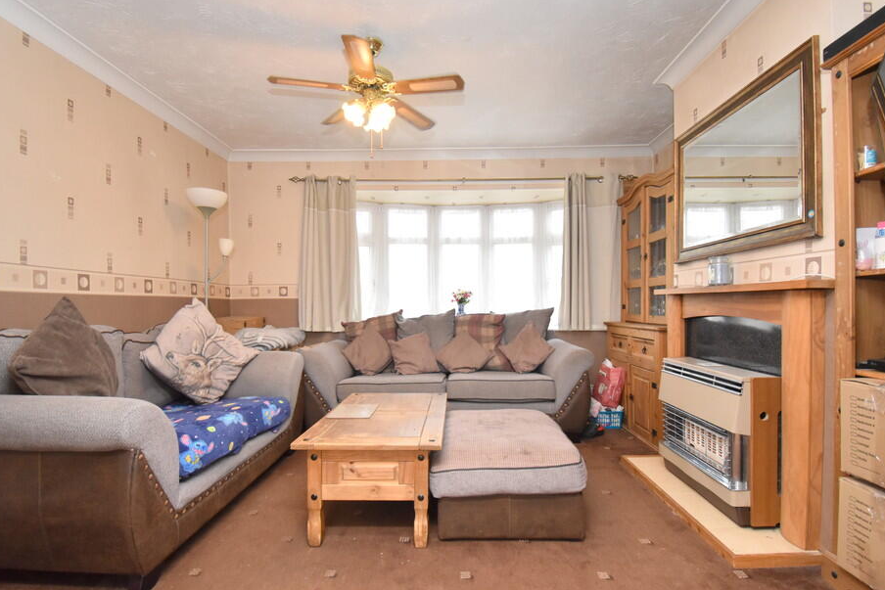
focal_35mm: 17
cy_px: 315
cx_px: 445
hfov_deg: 93.3
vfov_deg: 70.4
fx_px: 418
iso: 1600
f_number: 4.5
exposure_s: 1/125
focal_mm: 10
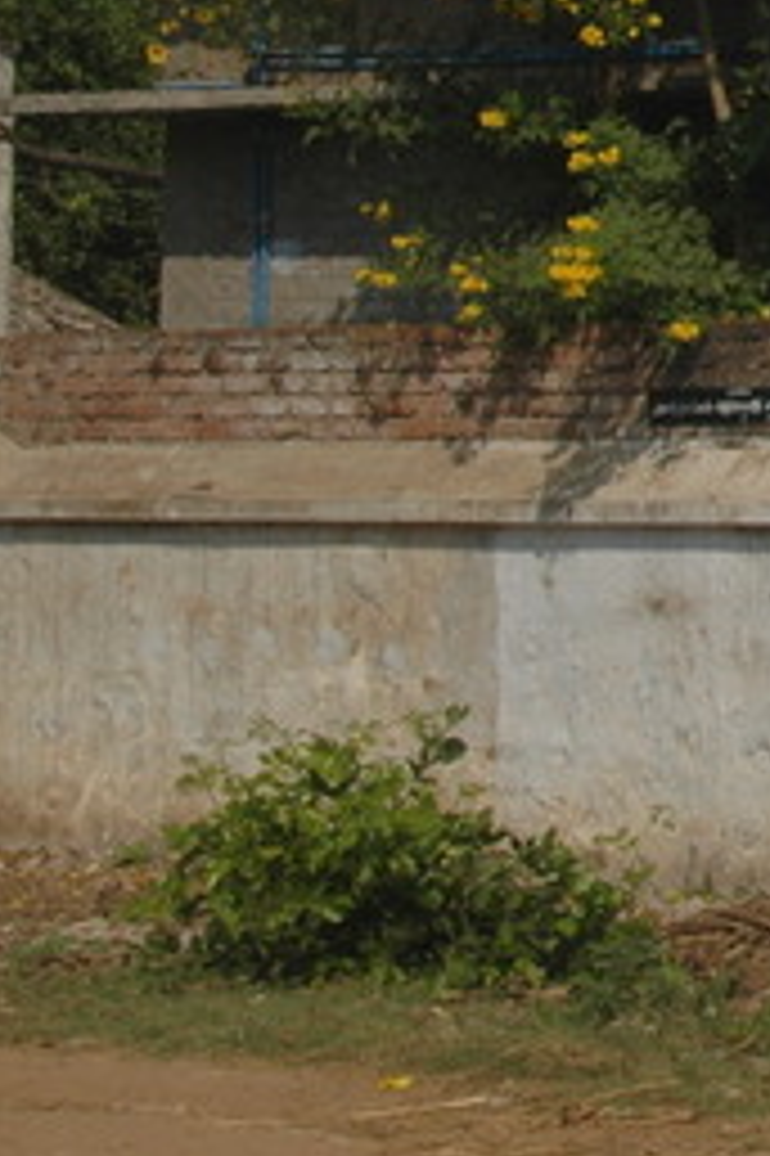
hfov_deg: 6.9
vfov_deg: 10.8
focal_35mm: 189
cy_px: -112
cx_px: 1801
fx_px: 6071
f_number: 14
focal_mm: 36
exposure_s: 1/125
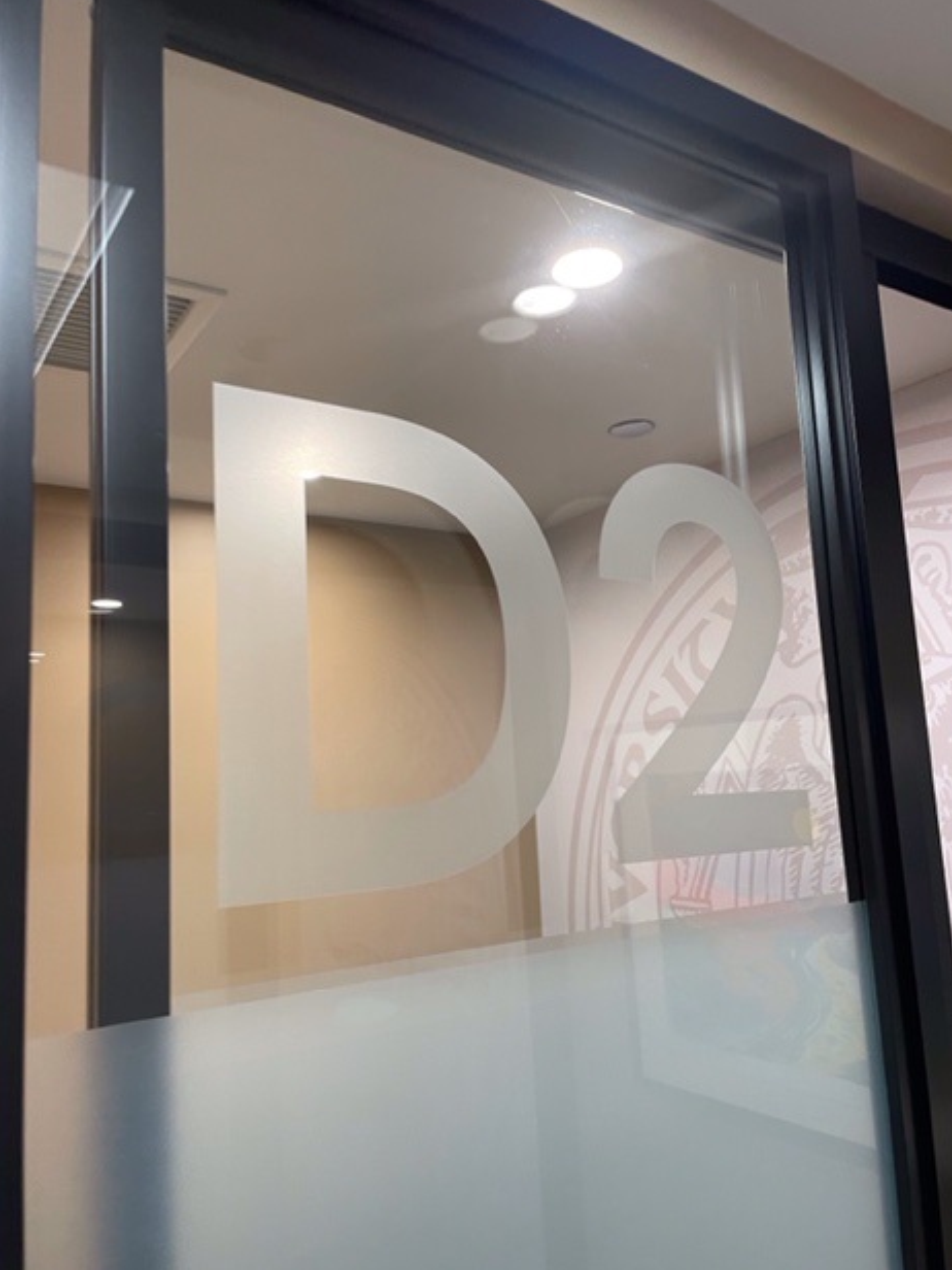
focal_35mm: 27
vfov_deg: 65.3
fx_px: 990
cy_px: 649
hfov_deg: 51.3
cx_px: 488
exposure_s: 1/60
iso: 125
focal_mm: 4.2
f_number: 1.6
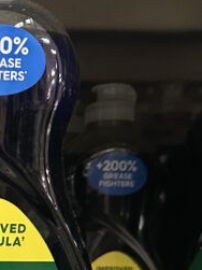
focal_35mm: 98
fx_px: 763
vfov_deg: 18.2
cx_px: -160
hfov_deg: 13.5
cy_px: 383
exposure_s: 1/60
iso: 320
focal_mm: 6.86
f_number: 1.78
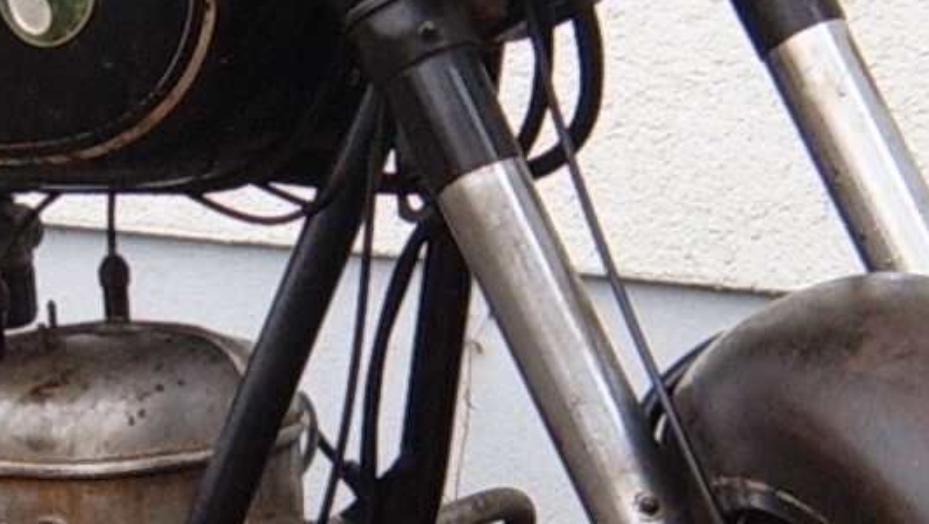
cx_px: 206
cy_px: 307
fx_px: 4239
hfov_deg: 12.5
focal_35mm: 172
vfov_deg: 7.1
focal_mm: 6.2
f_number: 2.9
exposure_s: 1/60
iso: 63
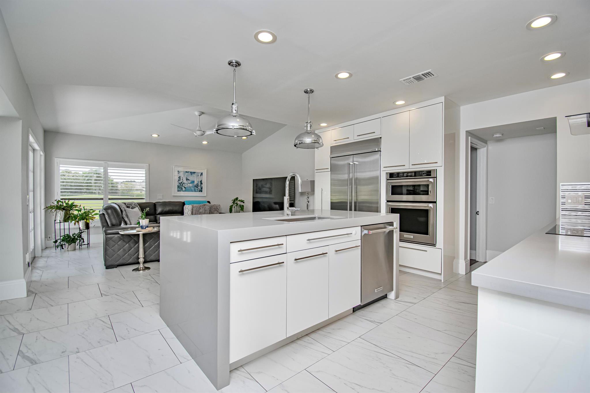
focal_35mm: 15
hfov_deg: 100.4
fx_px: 246
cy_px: 196
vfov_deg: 77.3
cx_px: 295
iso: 250
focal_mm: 10
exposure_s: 1/125
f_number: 5.6
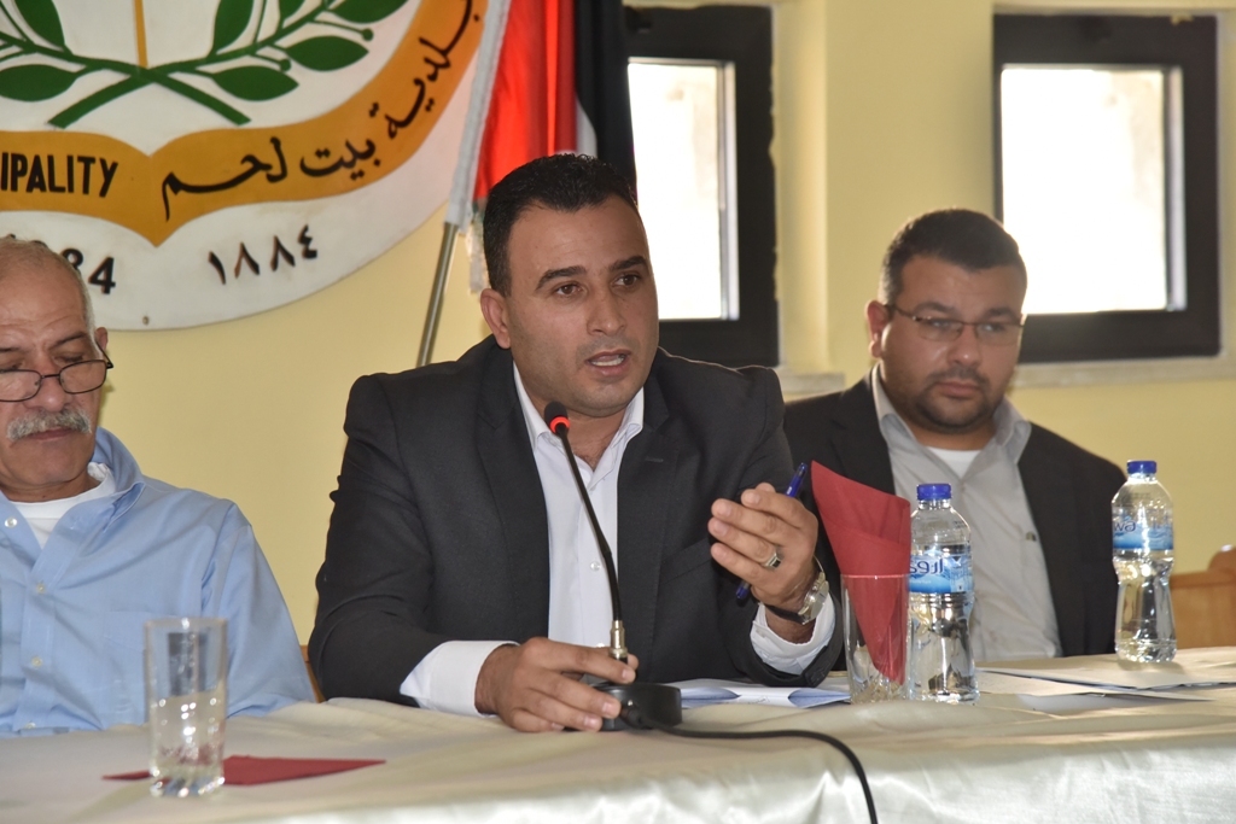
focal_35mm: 120
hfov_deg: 17.1
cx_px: 618
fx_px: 4120
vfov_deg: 11.4
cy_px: 412
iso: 2000
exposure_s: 1/160
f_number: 6.3
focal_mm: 120
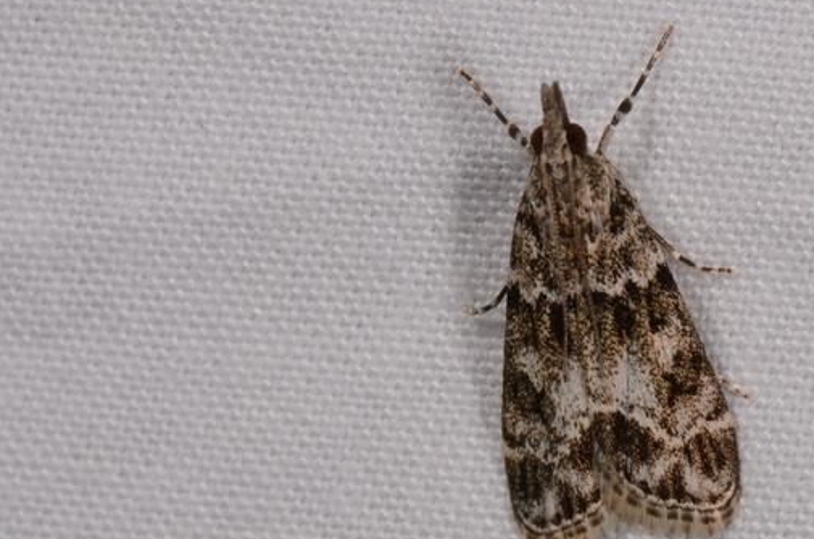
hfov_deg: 10.3
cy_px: 276
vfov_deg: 6.8
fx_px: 4506
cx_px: 571
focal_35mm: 200
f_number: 25
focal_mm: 85
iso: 100
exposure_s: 1/60
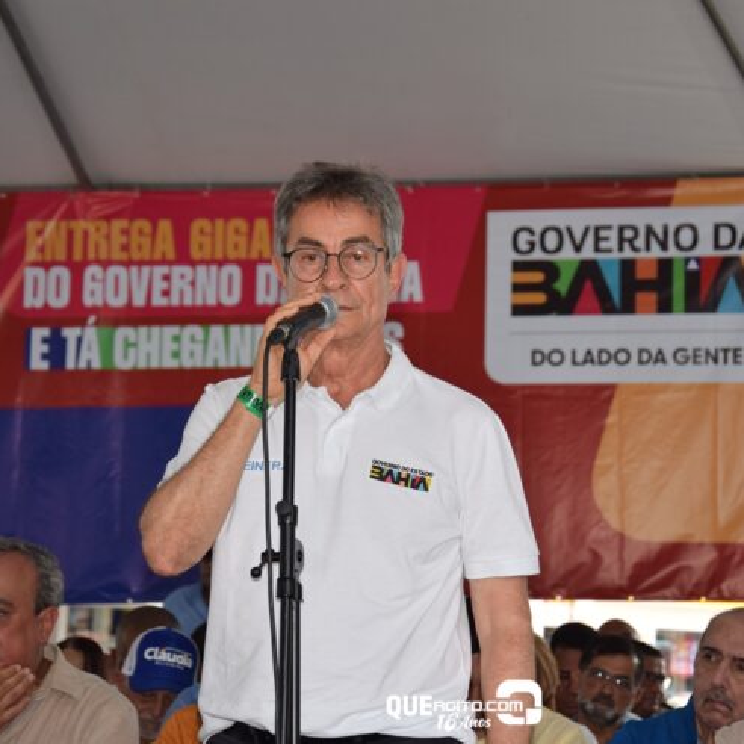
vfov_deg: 13.7
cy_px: 373
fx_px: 3088
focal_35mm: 127
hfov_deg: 13.7
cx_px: 461
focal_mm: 66
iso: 280
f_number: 5.6
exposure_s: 1/125
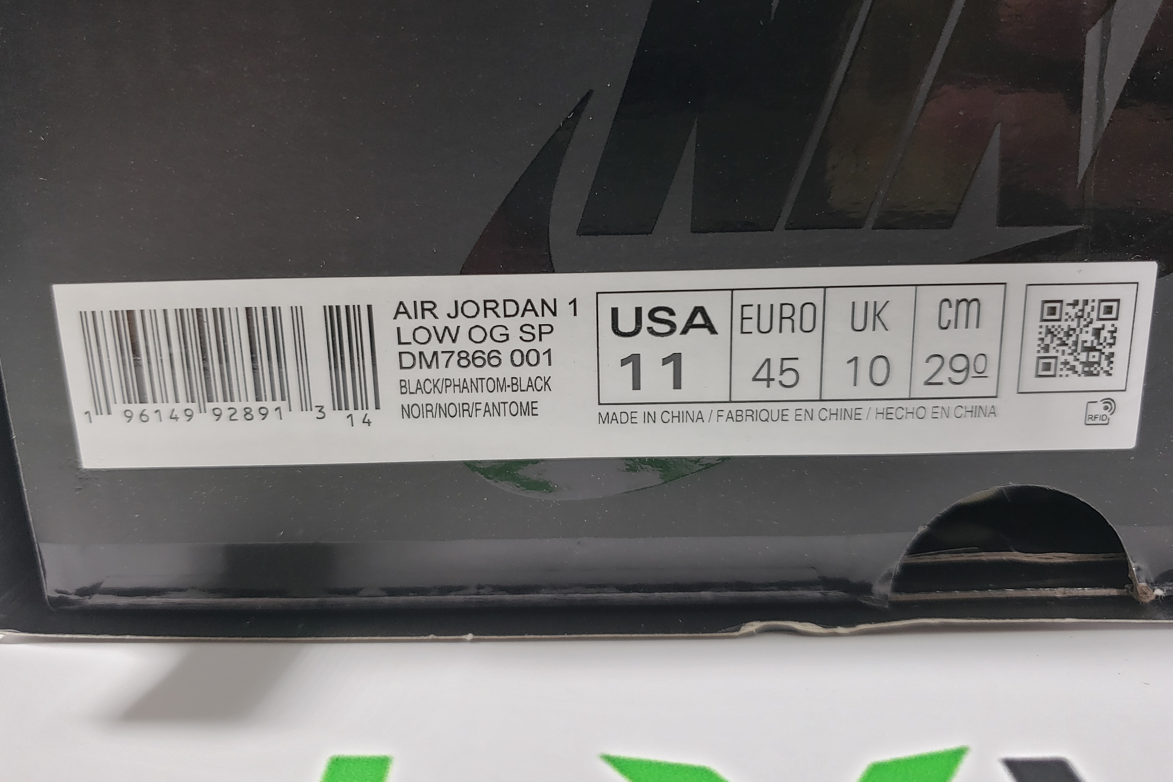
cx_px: 567
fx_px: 945
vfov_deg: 44.9
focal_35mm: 29
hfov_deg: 63.6
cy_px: 353
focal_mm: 4.3
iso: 50
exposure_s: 1/100
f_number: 1.5
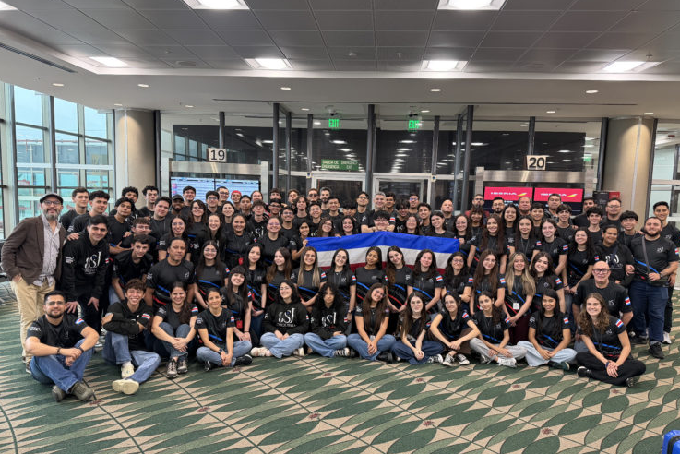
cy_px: 245
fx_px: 491
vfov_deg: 49.5
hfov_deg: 69.4
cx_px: 343
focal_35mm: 26
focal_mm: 6.76
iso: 320
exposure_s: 1/60
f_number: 1.78
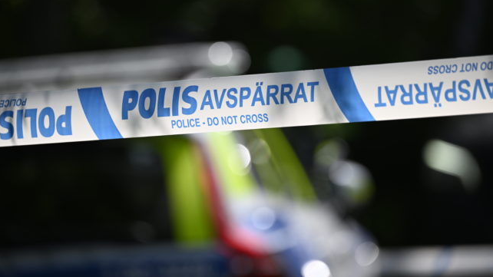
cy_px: 133
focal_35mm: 284
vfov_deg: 4.3
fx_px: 3712
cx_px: 246
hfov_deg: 7.6
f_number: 5.3
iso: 180
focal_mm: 270
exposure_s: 1/1000
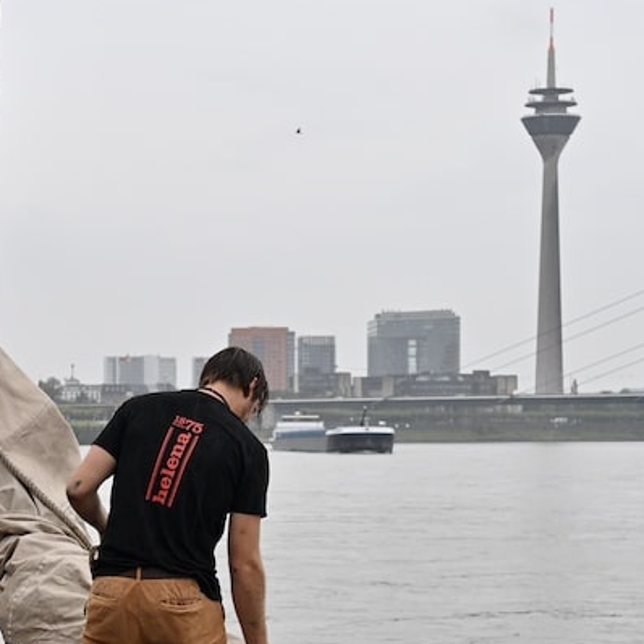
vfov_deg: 16.5
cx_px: 196
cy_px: 504
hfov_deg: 16.5
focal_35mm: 105
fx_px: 2210
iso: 100
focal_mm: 48
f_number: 5
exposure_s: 1/100
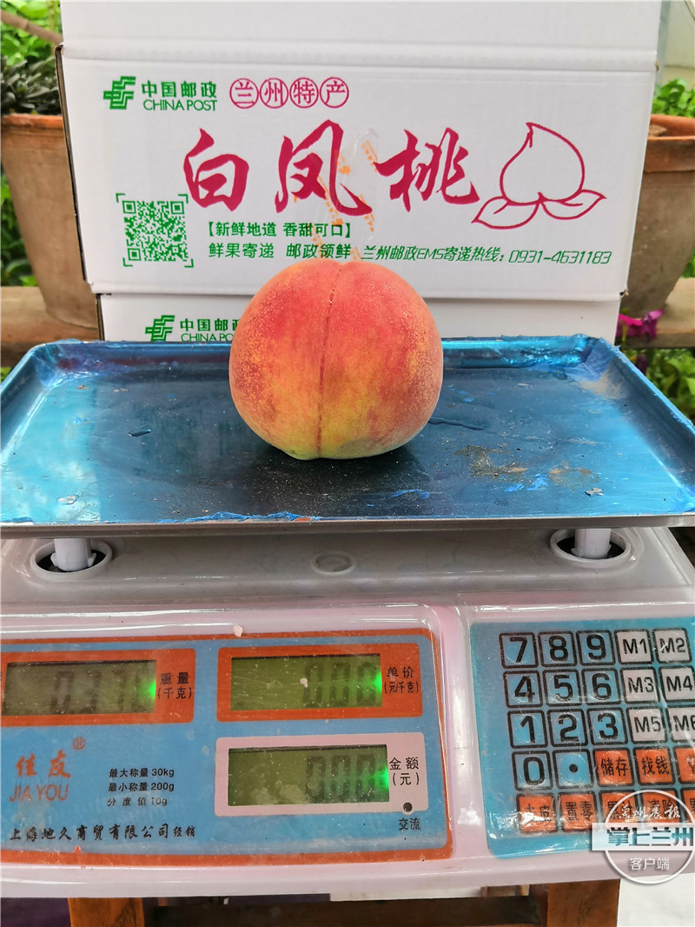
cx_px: 348
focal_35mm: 36
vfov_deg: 51.3
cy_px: 464
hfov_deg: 39.7
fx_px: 963
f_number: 1.8
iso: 50
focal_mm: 3.95
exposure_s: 1/152
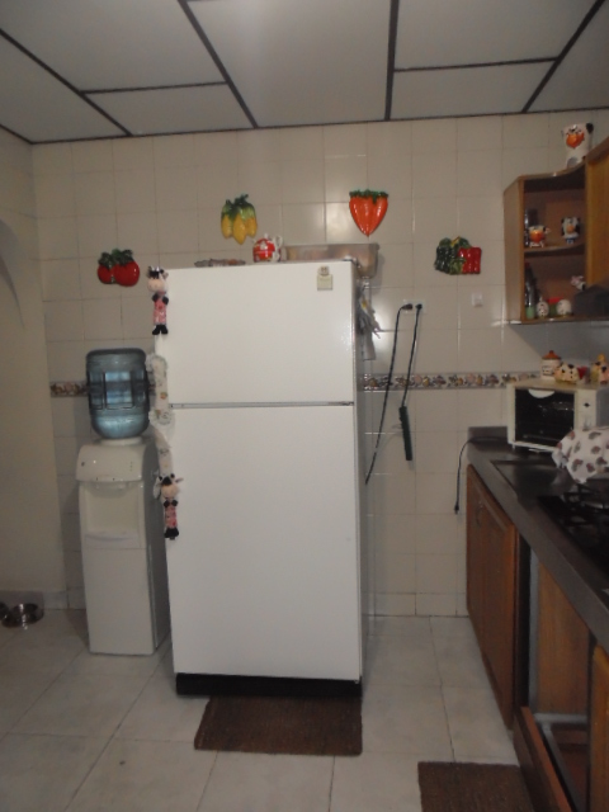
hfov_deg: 53.1
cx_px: 304
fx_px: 610
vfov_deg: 67.3
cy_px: 406
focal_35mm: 26
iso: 400
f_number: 3.5
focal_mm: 4.6
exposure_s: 1/30
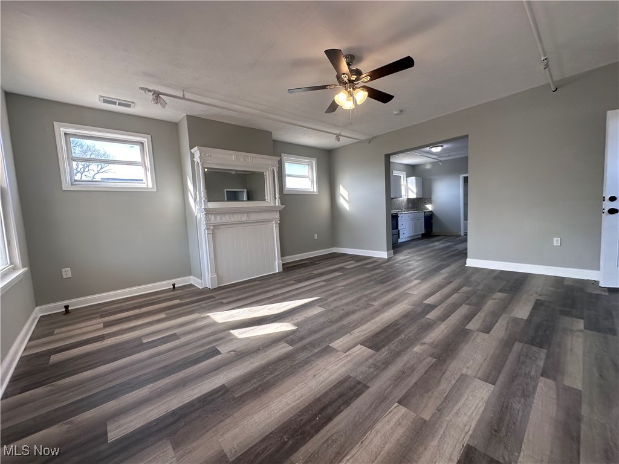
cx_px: 310
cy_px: 232
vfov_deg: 85.7
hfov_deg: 102.1
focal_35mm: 14
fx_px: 250
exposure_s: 1/120
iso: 80
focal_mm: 2.22
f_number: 2.2
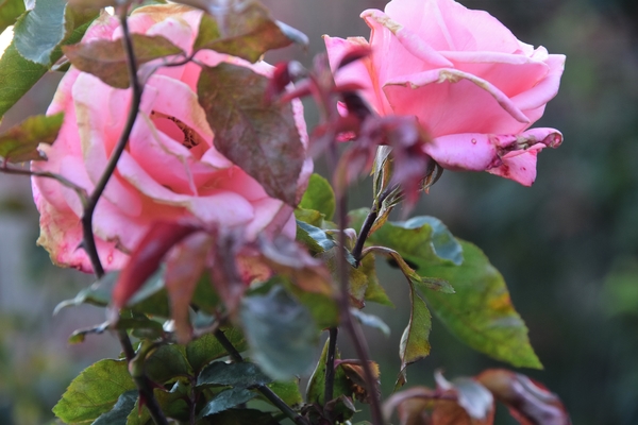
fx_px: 4519
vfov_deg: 5.4
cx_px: 319
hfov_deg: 8.1
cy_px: 212
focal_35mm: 255
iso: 400
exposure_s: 1/30
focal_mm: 170
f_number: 9
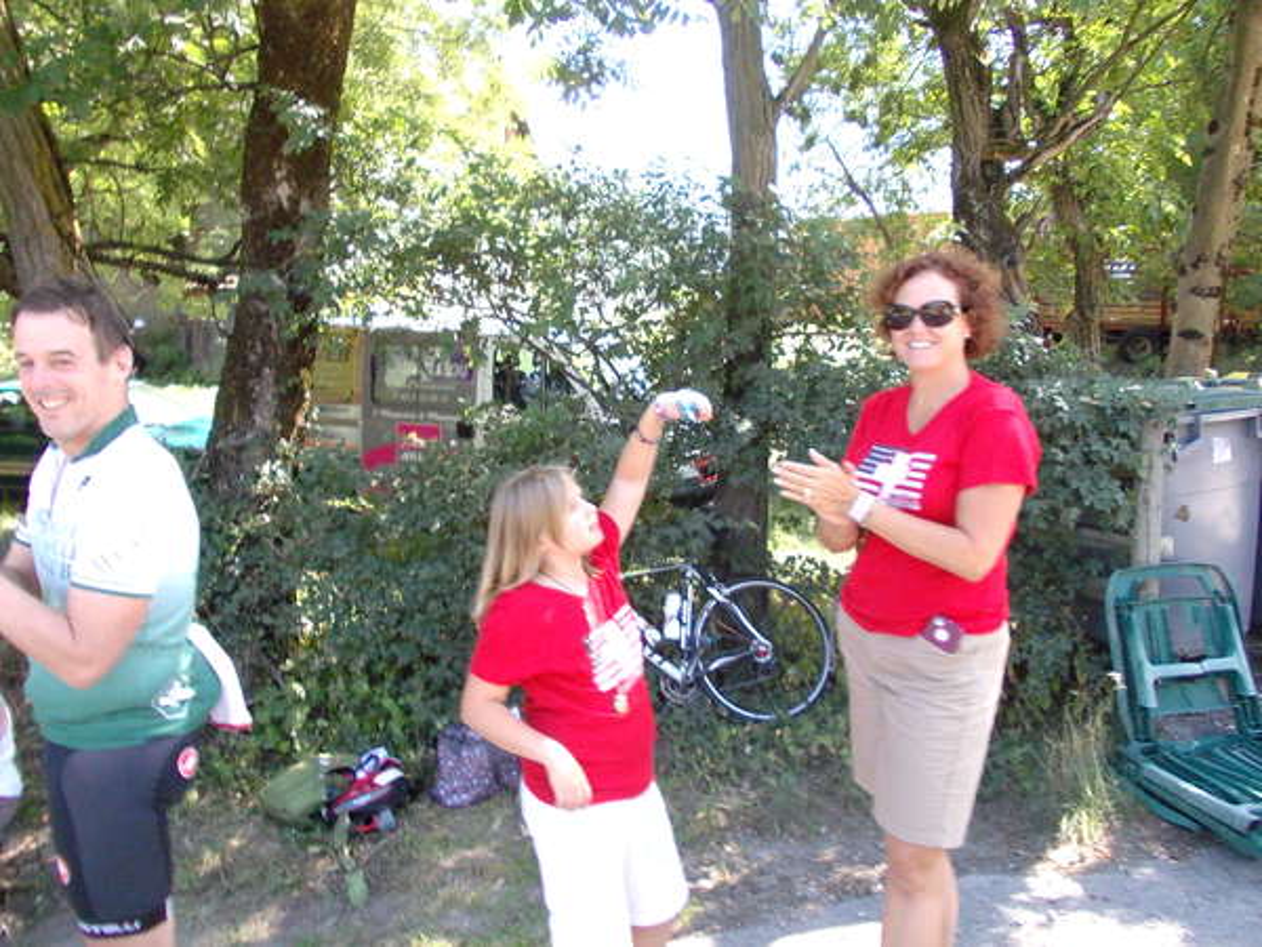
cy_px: 474
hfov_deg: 63.4
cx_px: 631
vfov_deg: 49.7
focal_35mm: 28
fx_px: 1021
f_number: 2.7
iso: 80
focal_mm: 4
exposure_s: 1/200
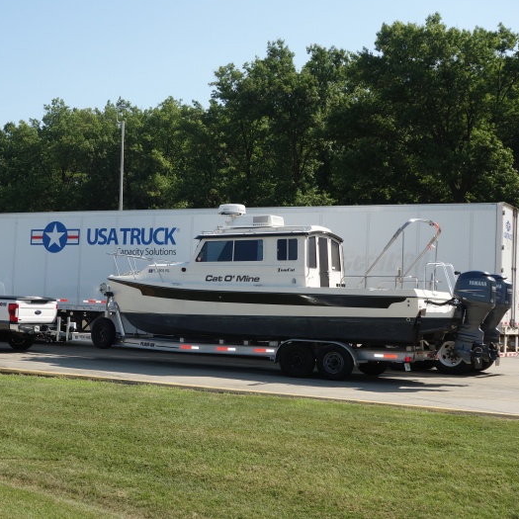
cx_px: 154
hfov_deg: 29.7
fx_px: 967
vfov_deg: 30.0
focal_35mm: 57
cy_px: 257
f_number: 5.6
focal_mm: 16.39
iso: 125
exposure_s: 1/400
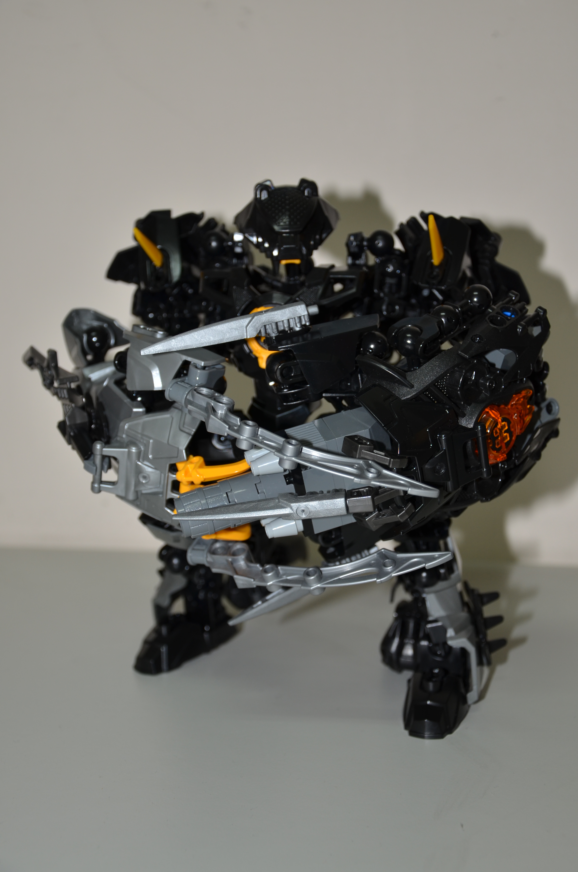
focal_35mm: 57
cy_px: 436
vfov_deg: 35.1
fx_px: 1379
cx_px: 289
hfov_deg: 23.7
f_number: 5.6
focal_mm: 38
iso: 200
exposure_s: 1/30
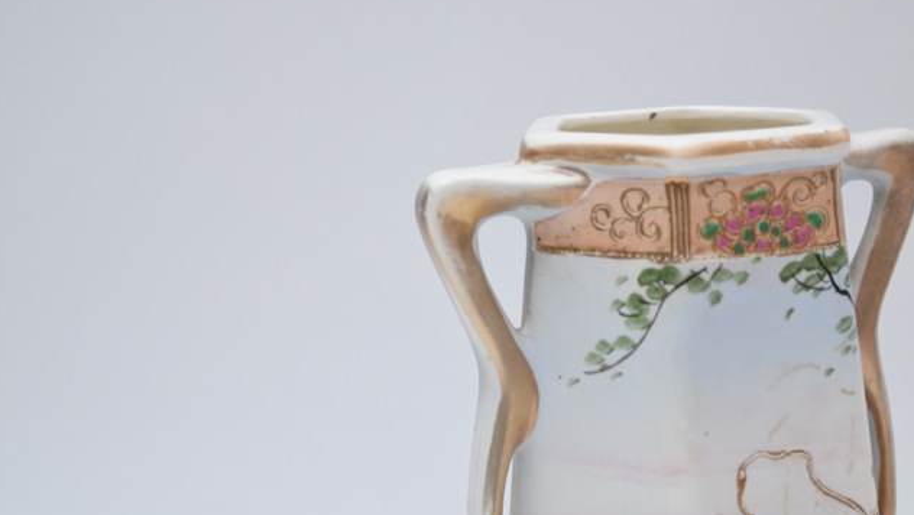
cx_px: 457
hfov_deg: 24.3
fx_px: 2122
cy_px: 242
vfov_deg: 13.8
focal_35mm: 88
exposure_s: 1/125
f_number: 5.6
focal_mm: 55
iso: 800
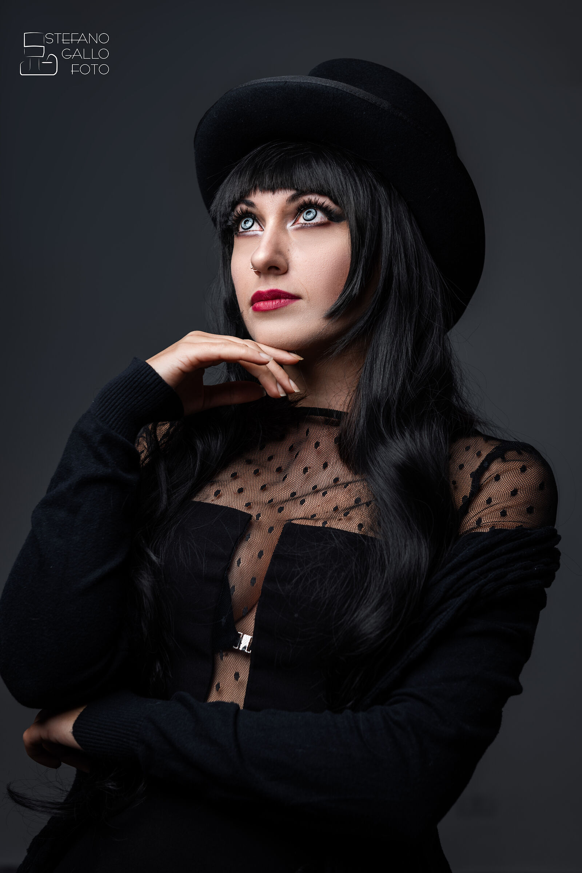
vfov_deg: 39.6
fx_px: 1212
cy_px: 436
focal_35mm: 50
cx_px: 291
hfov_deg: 27.0
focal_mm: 50
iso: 64
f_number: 4.5
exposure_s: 1/125
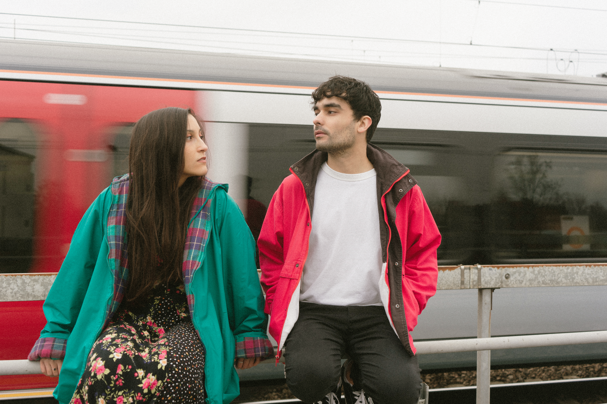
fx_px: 489
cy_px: 202
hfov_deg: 63.7
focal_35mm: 29
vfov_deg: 45.0
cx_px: 304
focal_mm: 29
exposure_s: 1/60
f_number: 4
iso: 100
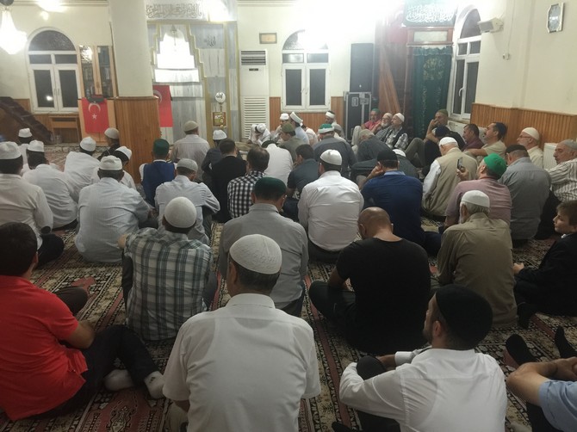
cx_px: 288
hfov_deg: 61.7
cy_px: 216
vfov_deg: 48.2
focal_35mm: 29
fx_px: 483
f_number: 2.2
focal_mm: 4.15
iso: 100
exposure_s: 1/10
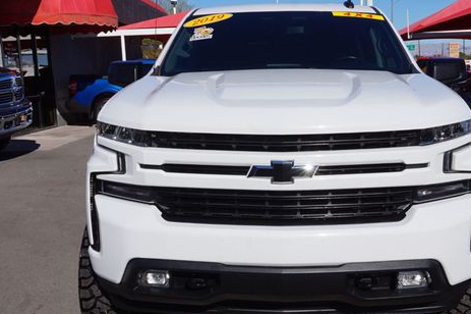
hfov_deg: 41.3
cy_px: 176
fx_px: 623
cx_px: 264
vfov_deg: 28.2
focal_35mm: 48
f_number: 14
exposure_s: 1/200
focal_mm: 23
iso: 100
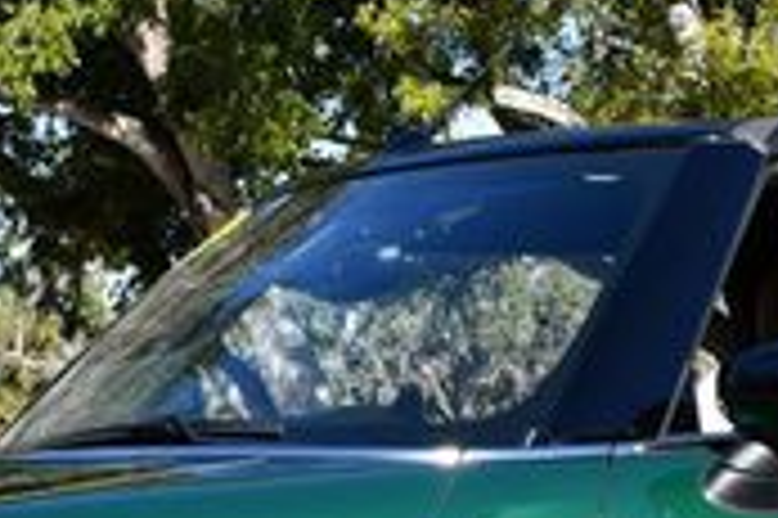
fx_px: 3843
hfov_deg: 11.6
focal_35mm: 178
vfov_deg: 7.7
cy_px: 541
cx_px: 490
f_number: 8
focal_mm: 24
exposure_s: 1/250
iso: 140
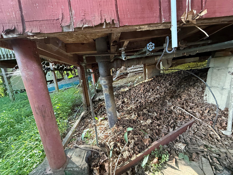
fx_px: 94
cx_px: 116
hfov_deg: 102.1
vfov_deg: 85.7
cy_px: 88
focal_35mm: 14
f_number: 2.2
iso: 500
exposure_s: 1/60
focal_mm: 2.22
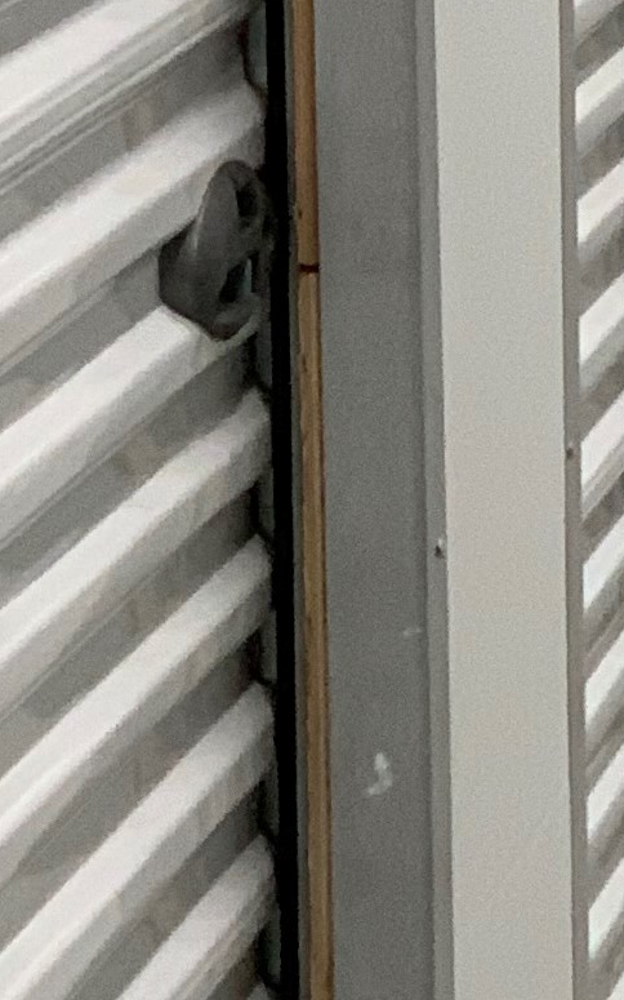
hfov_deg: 5.7
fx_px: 5853
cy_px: -95
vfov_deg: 9.7
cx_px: 1826
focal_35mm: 215
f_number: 2.4
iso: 125
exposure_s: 1/89
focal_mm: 6
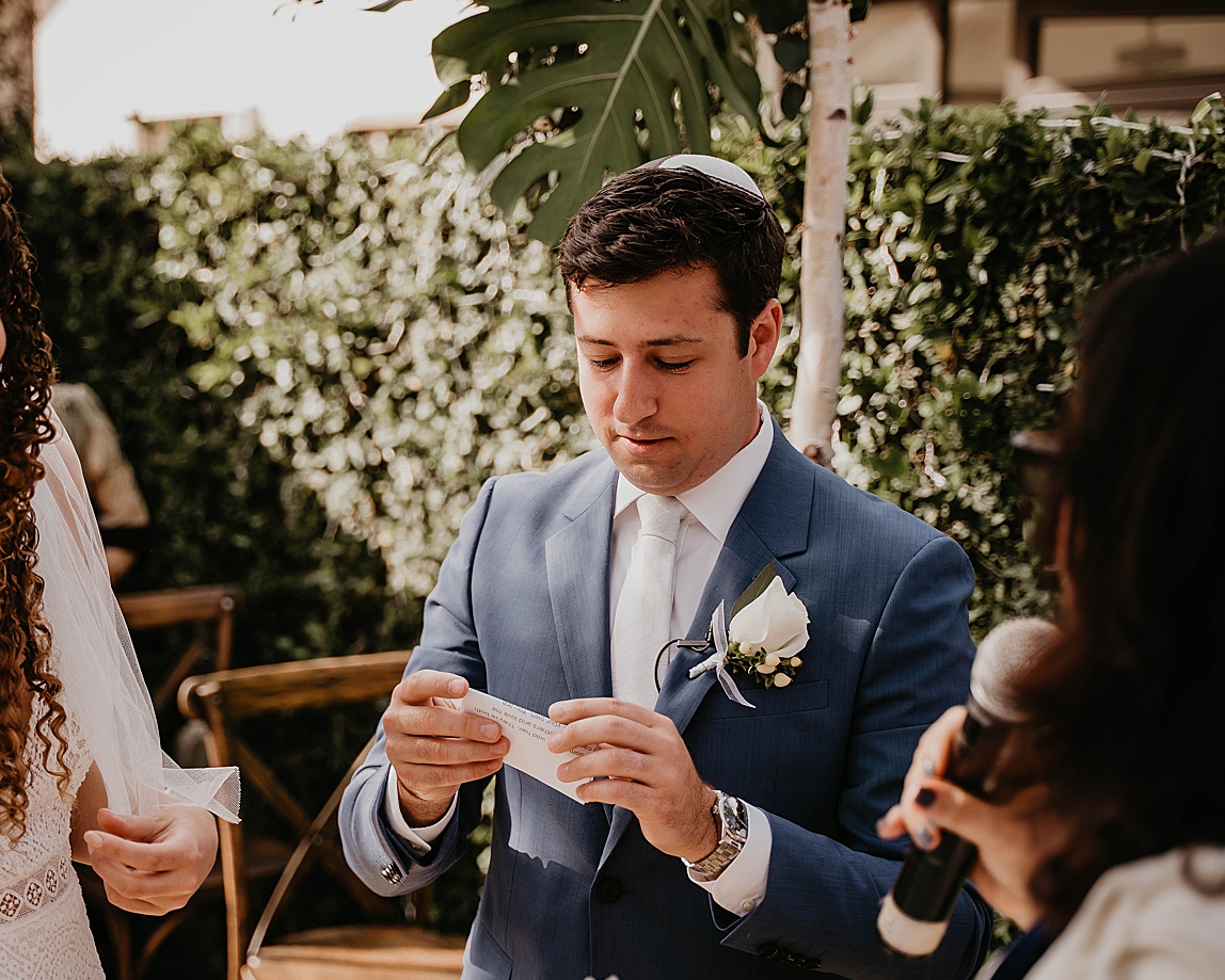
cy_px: 550
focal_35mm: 68
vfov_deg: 22.5
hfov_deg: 27.7
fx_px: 2466
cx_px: 392
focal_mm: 52
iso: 125
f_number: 2.8
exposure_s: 1/400
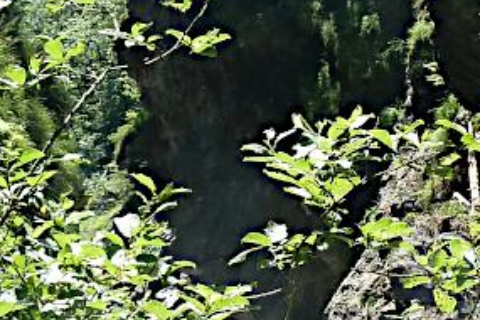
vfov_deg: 8.4
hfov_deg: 12.6
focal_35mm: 162
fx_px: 2160
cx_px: 374
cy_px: 22
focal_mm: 6.1
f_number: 4
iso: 80
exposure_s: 1/160
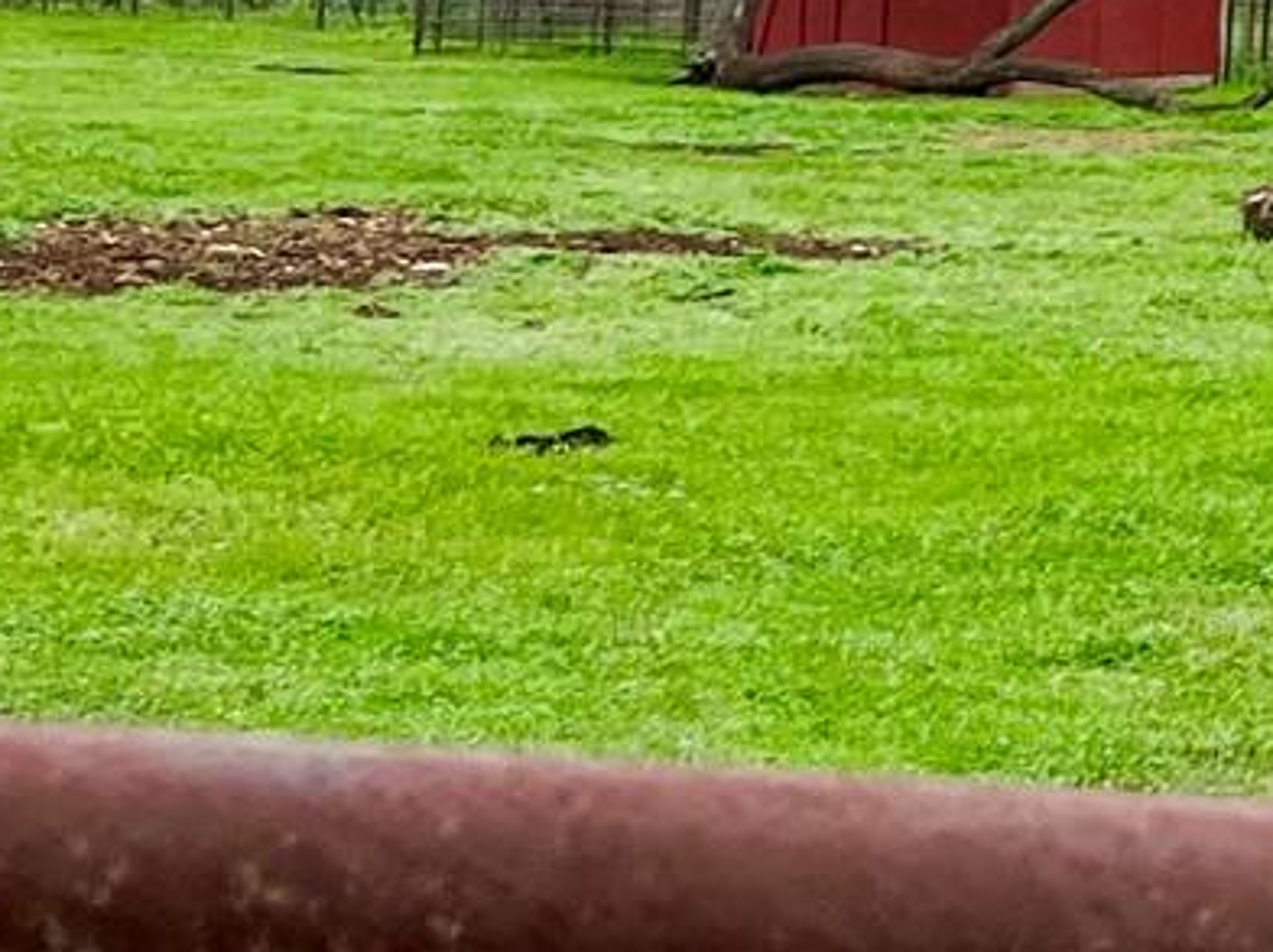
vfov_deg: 10.5
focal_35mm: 136
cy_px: -505
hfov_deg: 12.7
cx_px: 2556
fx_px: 4995
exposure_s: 1/1377
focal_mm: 5.7
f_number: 1.5
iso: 50
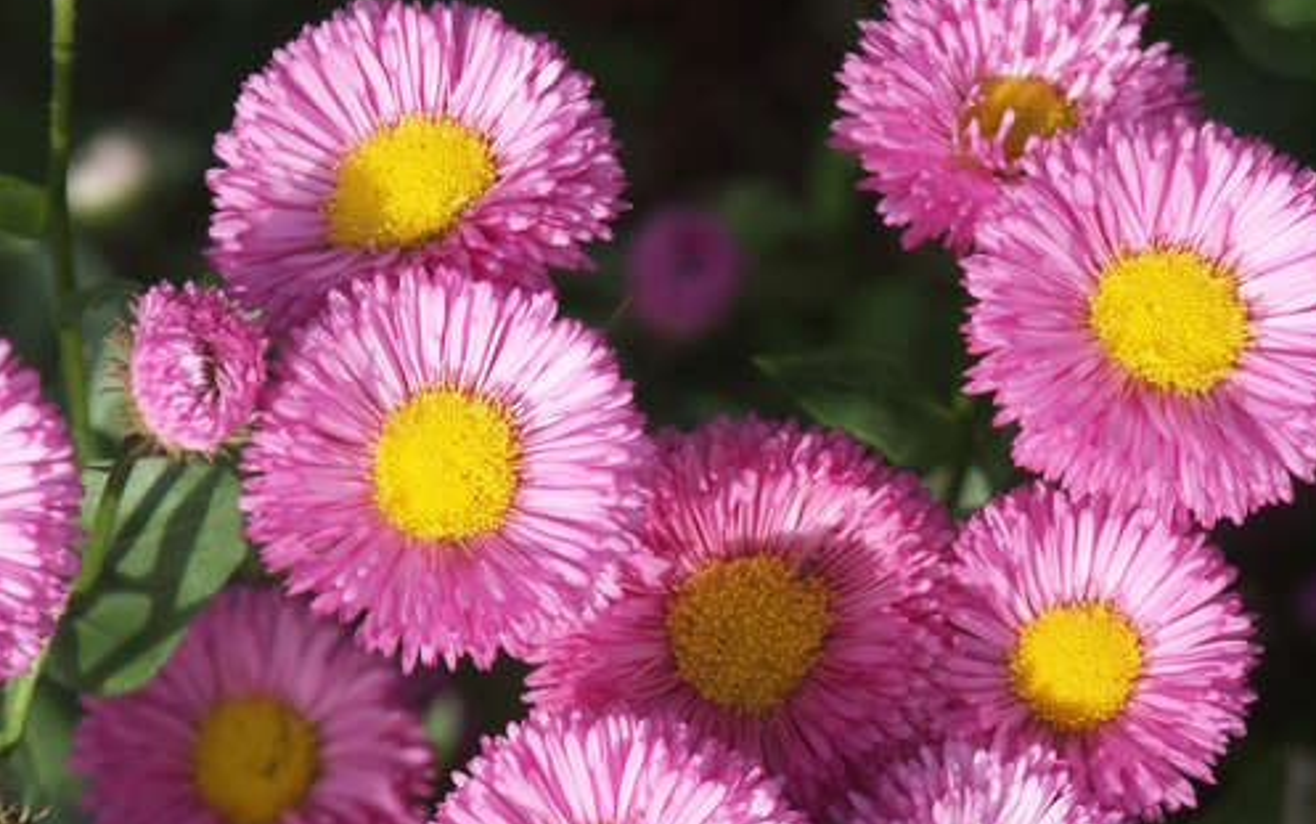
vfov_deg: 4.6
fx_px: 10153
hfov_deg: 7.4
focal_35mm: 283
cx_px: 659
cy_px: 841
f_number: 3.5
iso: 100
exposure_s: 1/750
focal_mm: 50.28
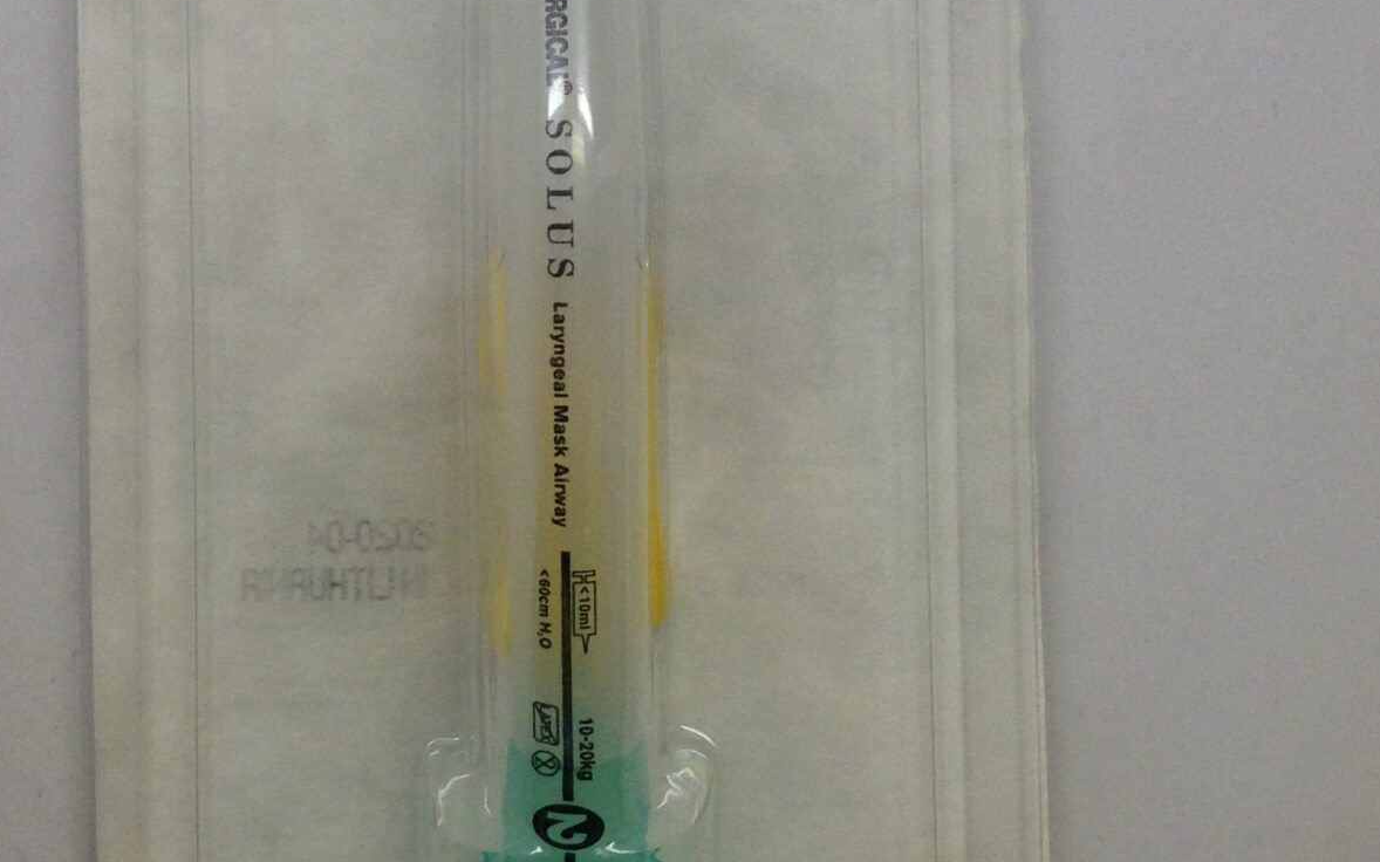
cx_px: 592
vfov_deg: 16.8
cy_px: 39
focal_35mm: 76
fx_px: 2858
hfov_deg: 27.1
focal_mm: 4.12
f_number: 2.4
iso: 80
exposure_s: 1/120
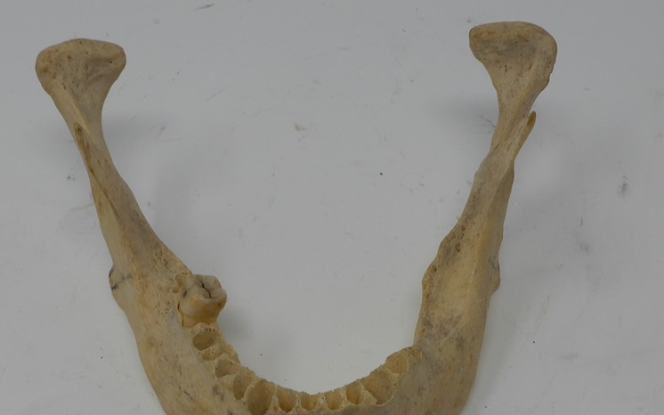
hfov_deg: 29.4
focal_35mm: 70
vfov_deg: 18.3
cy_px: 362
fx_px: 1267
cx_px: 329
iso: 80
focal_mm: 6.8
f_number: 7.1
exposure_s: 1/40
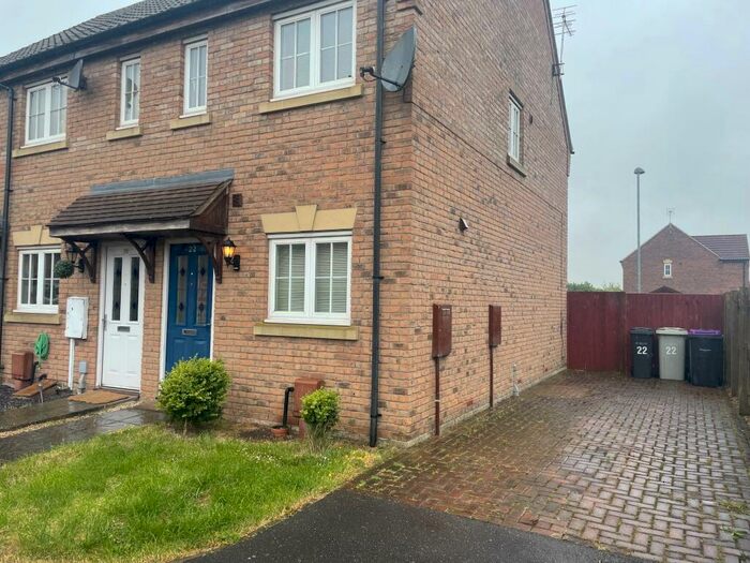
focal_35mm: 26
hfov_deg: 67.3
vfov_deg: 53.1
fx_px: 563
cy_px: 282
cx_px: 375
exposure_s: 1/487
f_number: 1.6
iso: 32
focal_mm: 4.2
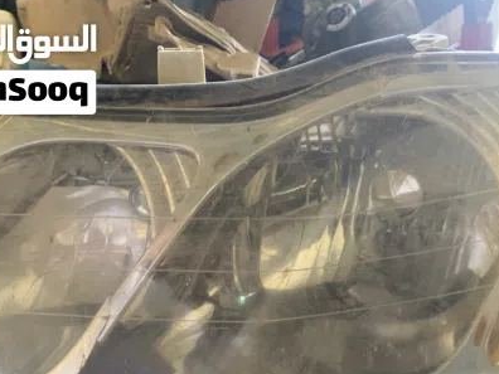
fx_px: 605
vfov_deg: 33.4
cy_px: 296
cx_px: 286
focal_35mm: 42
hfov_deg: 44.7
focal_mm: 4.25
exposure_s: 1/60
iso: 320
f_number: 1.8
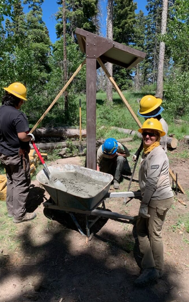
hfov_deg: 44.5
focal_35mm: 28
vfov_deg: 66.5
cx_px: 96
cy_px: 151
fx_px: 231
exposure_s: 1/1163
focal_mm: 4.25
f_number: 1.8
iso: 25
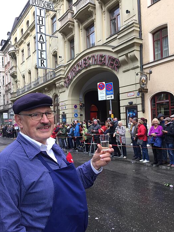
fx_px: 201
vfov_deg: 60.0
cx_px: 87
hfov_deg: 46.8
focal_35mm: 30
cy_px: 119
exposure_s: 1/100
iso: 40
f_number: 2.2
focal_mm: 4.15
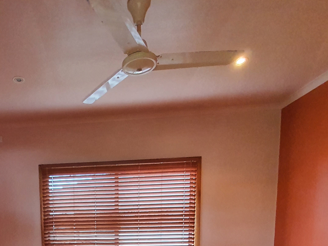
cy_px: 259
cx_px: 66
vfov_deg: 41.6
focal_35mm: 28
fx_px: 265
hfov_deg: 58.6
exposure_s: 1/50
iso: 400
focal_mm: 1.8
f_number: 2.2
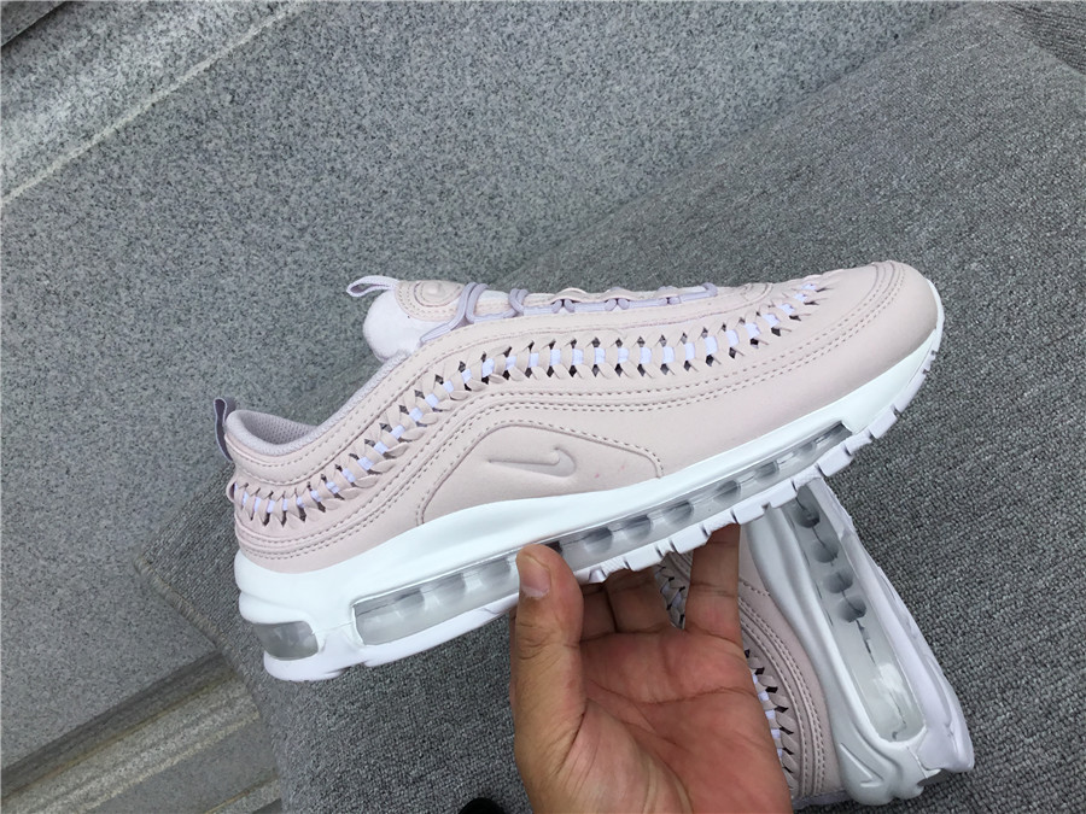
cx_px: 543
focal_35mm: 31
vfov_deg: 45.4
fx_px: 973
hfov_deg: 58.4
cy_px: 407
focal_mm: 3.3
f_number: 2.4
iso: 25
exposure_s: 1/783
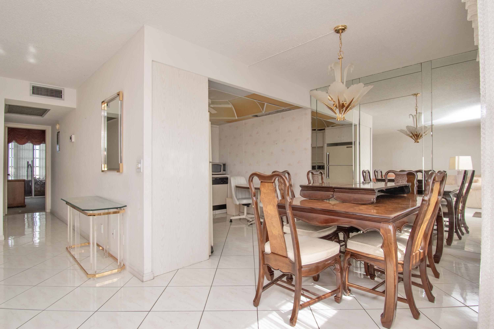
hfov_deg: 90.0
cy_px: 164
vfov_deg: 67.4
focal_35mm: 18
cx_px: 247
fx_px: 247
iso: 400
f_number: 9
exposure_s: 1/125
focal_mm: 12
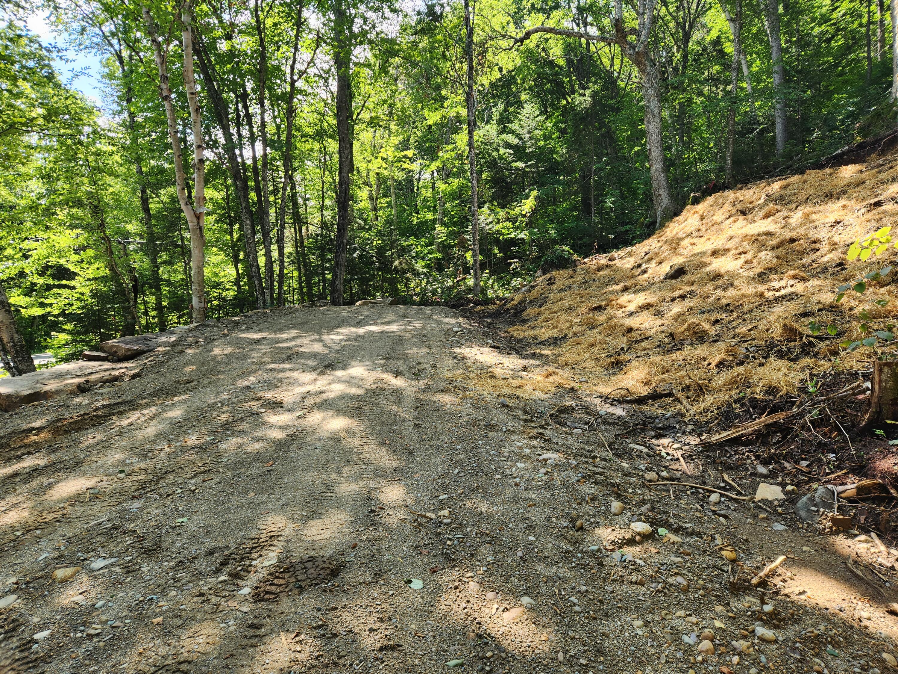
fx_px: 597
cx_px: 449
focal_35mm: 23
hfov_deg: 73.9
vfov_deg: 58.9
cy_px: 337
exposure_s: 1/180
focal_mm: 5.4
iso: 25
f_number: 1.8
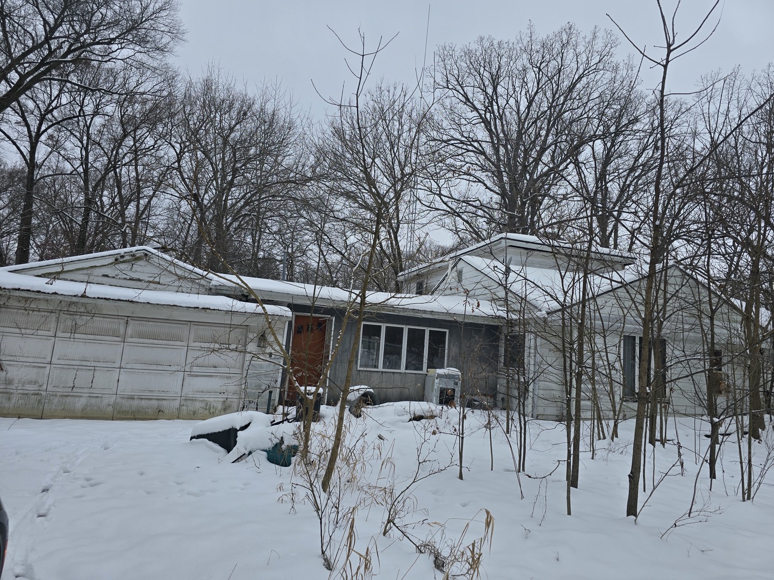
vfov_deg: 58.9
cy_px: 290
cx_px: 387
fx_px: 514
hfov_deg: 73.9
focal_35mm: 23
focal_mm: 6.3
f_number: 1.7
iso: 12
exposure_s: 1/416
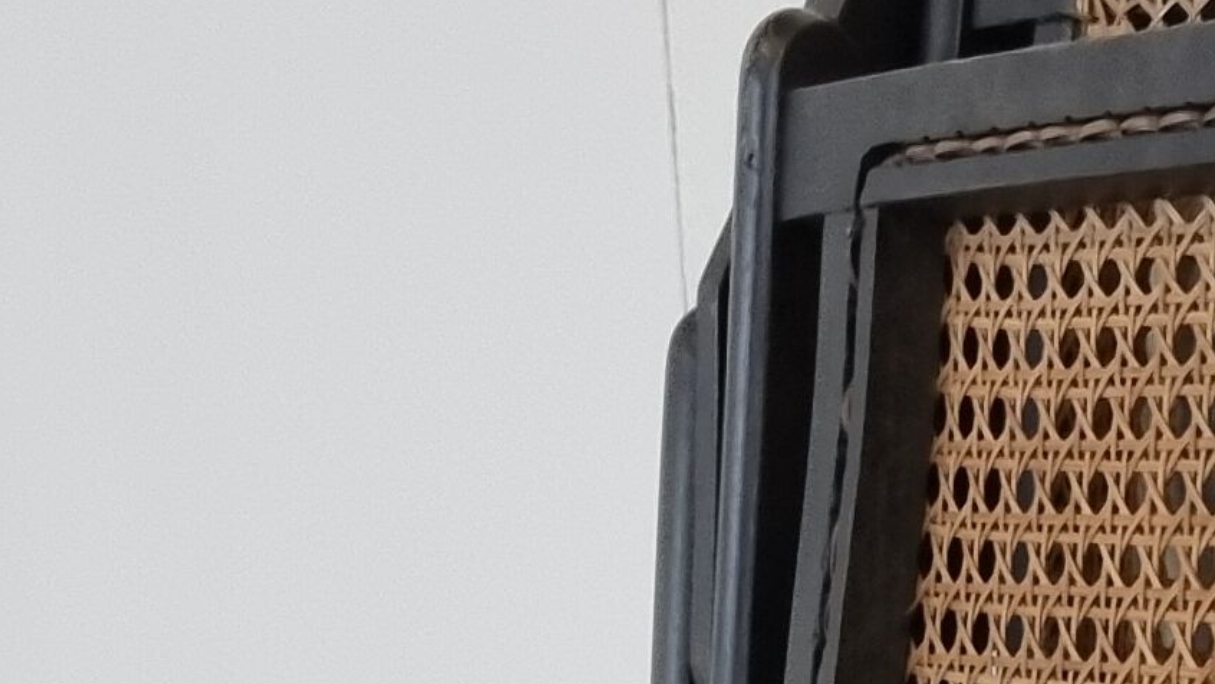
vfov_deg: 8.6
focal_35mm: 135
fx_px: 4350
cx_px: 1710
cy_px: 1302
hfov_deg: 15.0
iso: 160
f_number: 1.8
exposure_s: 1/100
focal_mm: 5.4
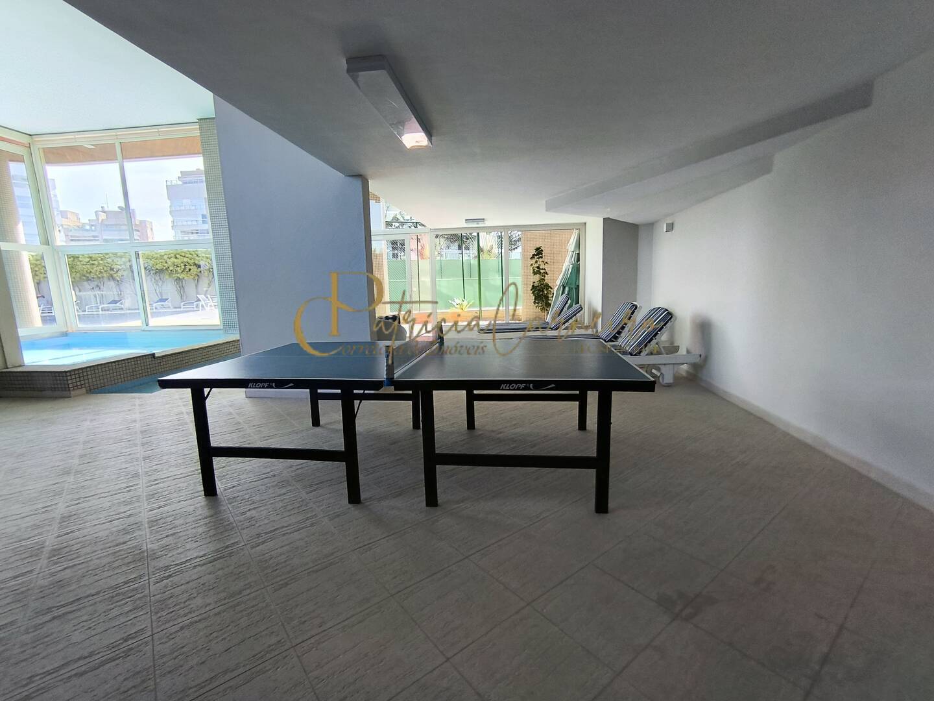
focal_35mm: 16
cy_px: 350
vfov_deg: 78.1
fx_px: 432
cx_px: 467
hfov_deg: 94.5
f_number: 2.2
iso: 64
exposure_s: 1/120
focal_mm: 1.65
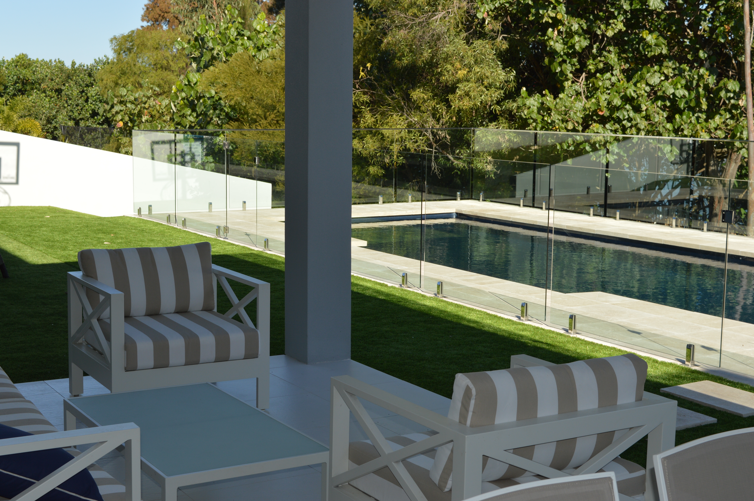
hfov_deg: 37.9
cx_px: 377
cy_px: 250
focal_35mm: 52
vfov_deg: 25.7
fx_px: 1099
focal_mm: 35
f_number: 9
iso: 100
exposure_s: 1/200
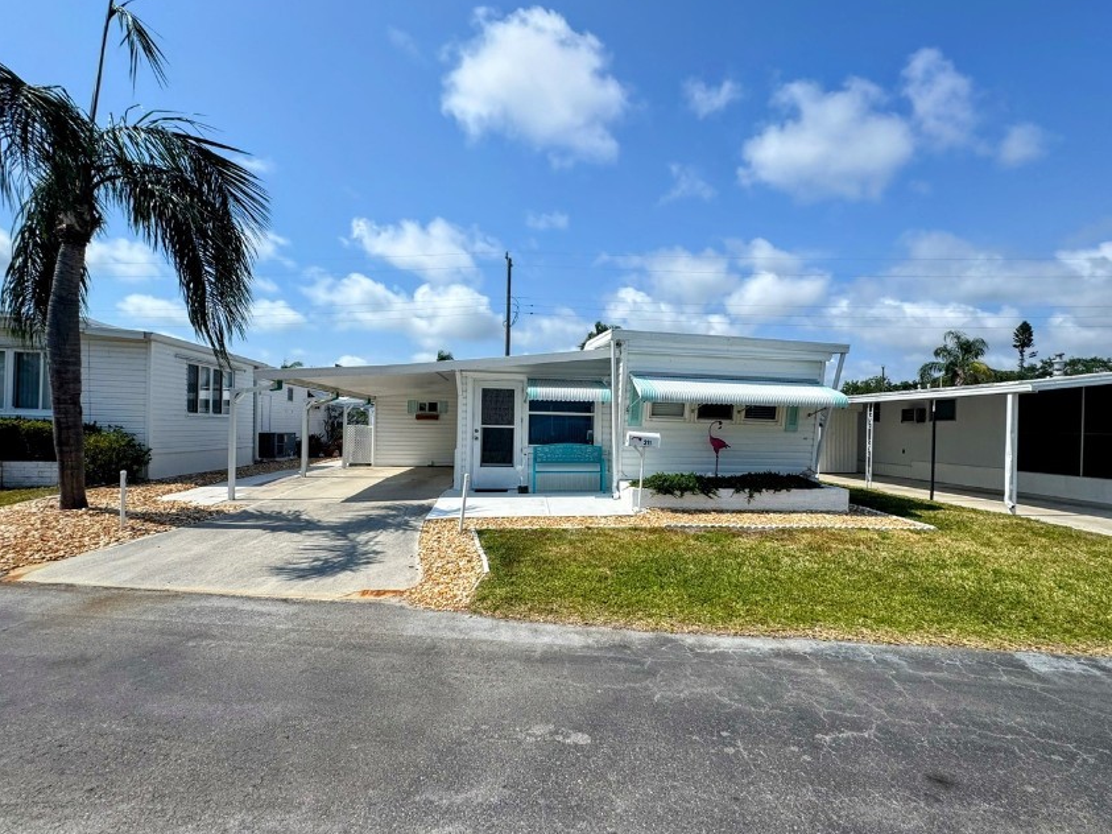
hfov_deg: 91.0
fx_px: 546
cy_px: 429
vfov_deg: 74.7
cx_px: 586
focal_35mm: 17
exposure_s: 1/3390
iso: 50
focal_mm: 2.22
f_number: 2.2
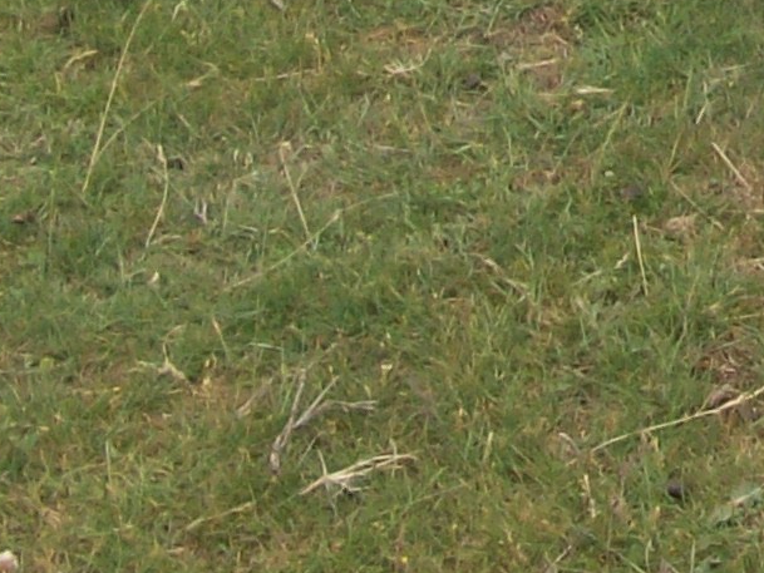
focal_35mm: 183
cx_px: 1517
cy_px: -751
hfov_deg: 10.0
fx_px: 4040
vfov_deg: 7.6
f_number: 5.5
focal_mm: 5.7
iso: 64
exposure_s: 1/213
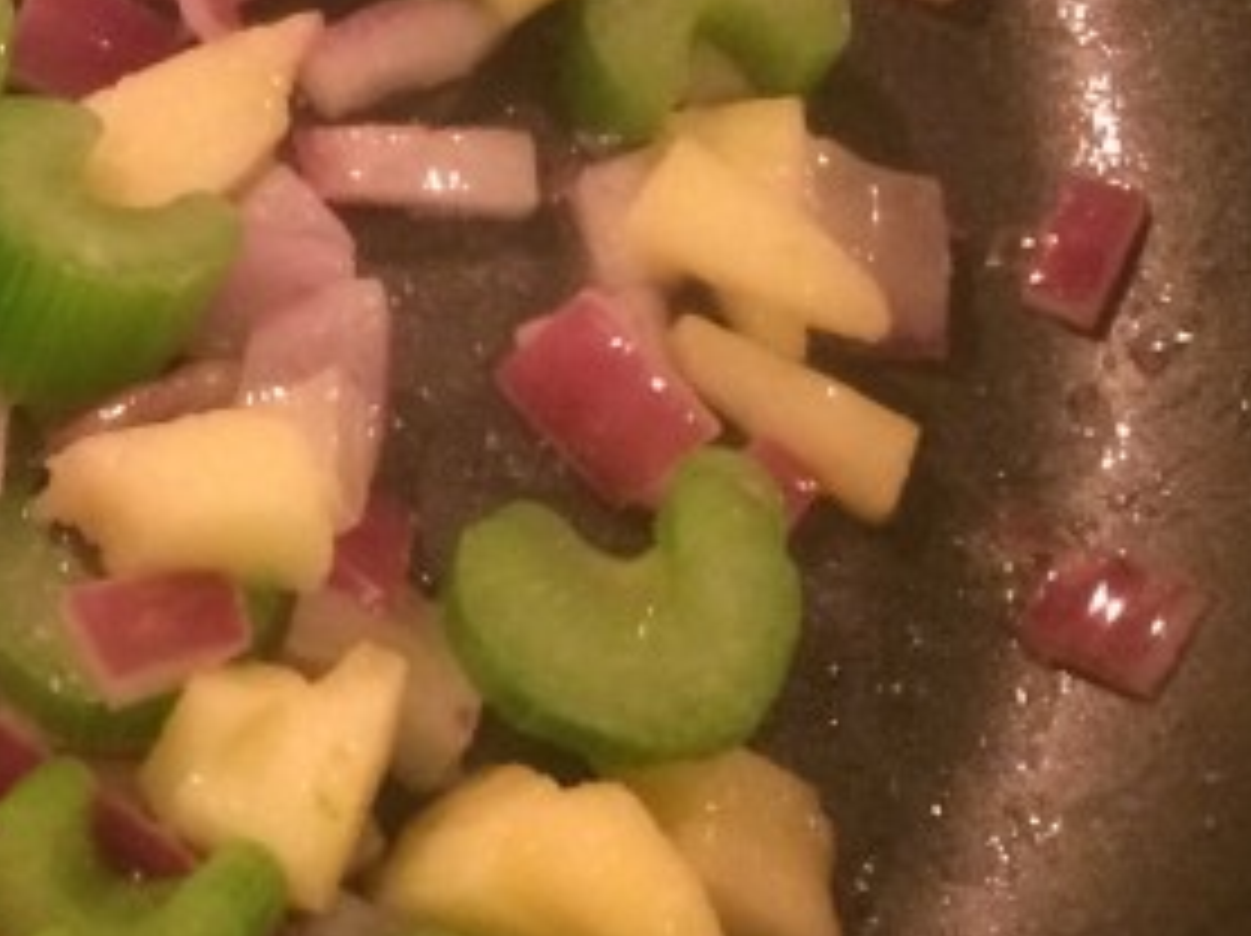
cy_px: 333
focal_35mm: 107
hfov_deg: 17.1
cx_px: -454
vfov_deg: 13.8
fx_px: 3864
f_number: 2.2
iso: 250
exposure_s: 1/15
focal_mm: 4.15
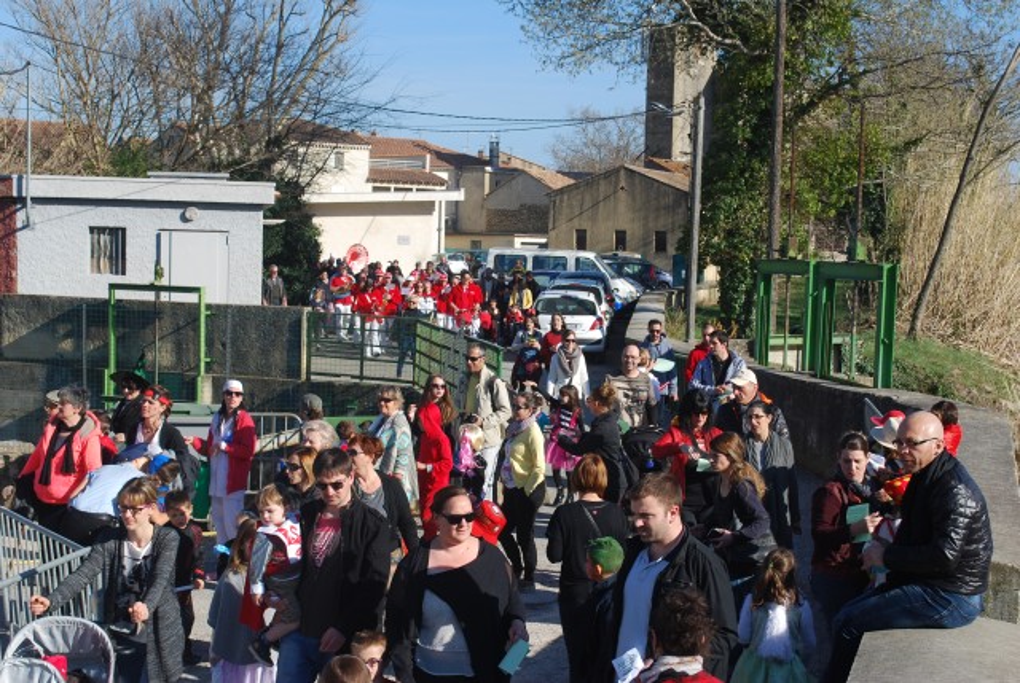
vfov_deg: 22.7
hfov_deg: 33.3
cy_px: 342
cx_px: 510
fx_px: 1703
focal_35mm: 60
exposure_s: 1/200
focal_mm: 40
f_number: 7.1
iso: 100
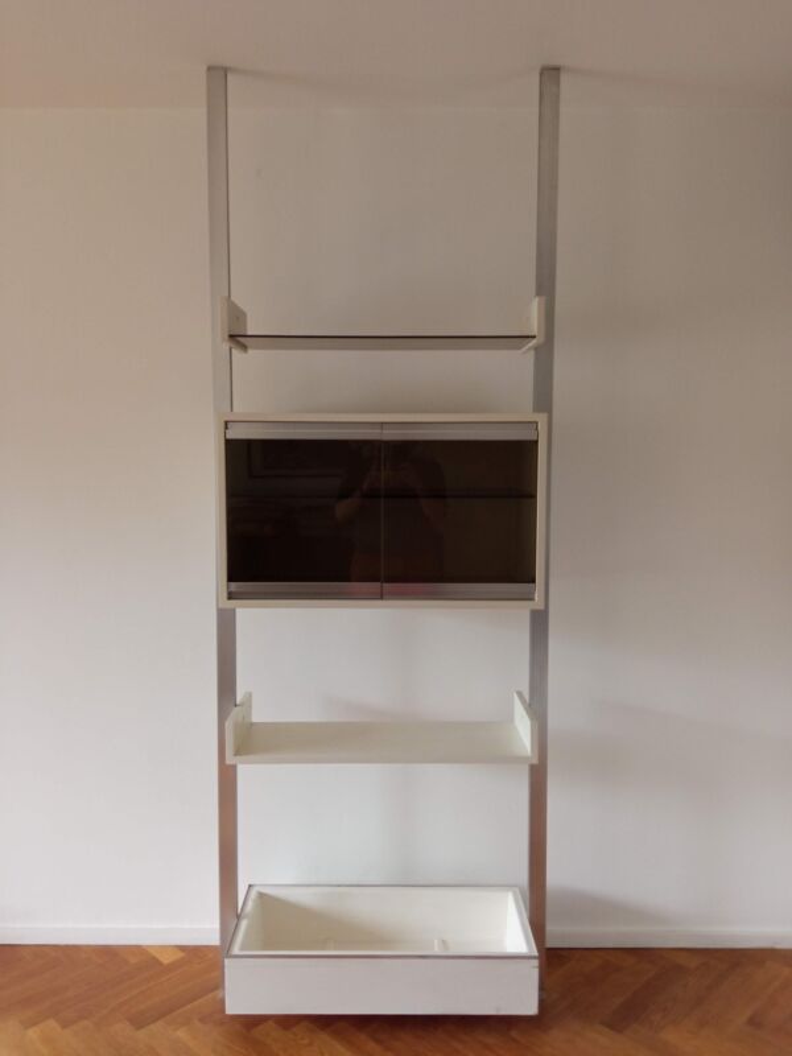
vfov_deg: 65.3
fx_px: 824
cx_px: 396
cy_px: 528
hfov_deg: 51.4
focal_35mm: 27
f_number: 2.2
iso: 248
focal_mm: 3.79
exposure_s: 1/33.3
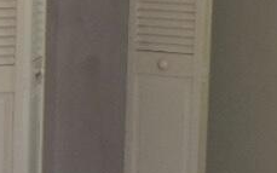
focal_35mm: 195
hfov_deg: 10.7
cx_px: 54
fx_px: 1472
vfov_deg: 6.7
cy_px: 126
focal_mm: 18
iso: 800
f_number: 5
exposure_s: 1/100
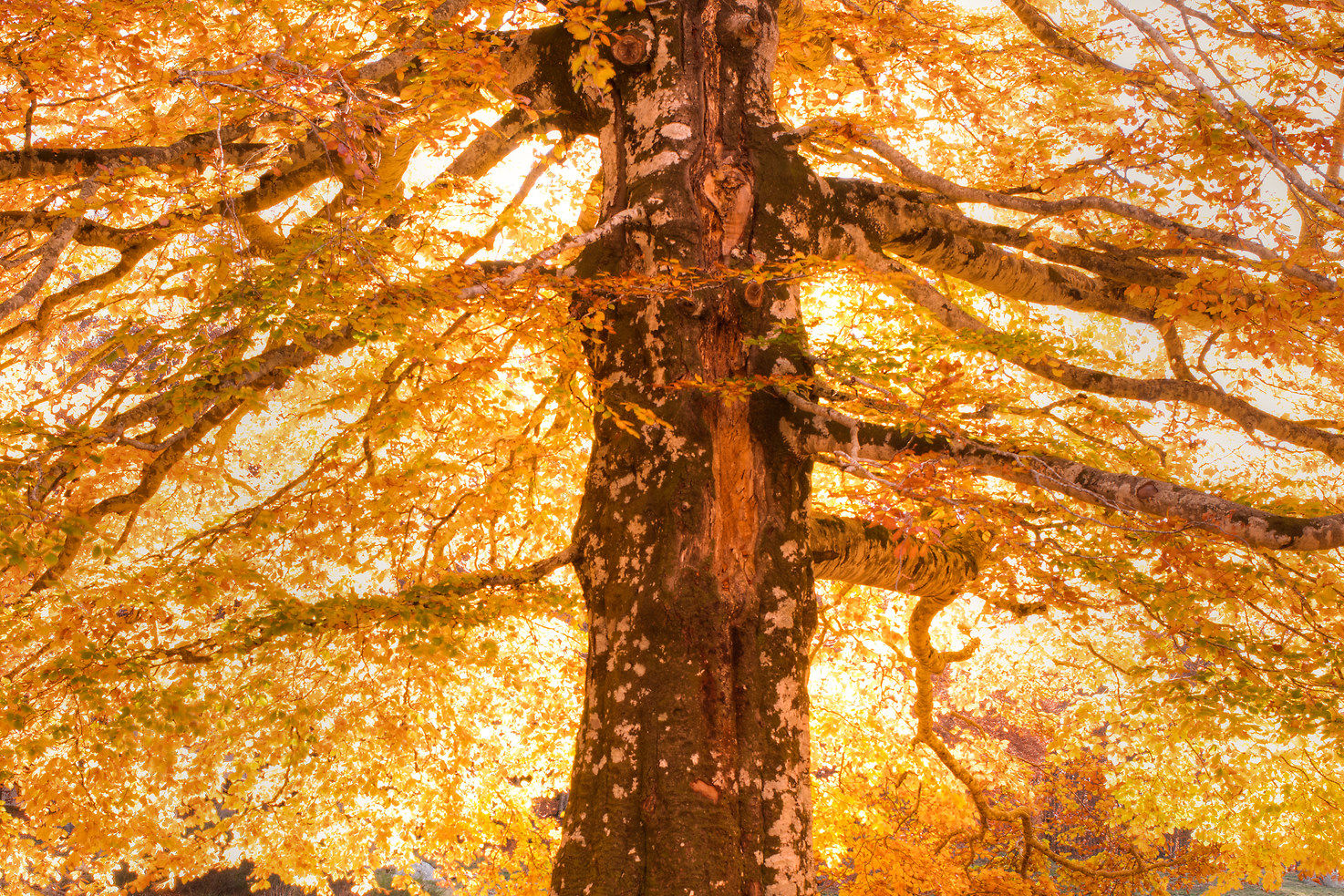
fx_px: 2128
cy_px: 606
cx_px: 627
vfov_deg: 23.7
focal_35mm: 57
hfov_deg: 35.0
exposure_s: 1/5
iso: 100
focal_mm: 35
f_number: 9
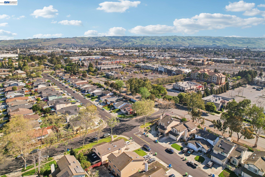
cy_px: 88
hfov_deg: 78.6
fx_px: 162
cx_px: 132
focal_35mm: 22
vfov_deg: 57.2
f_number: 2.8
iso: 130
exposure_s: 1/250
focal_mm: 8.4
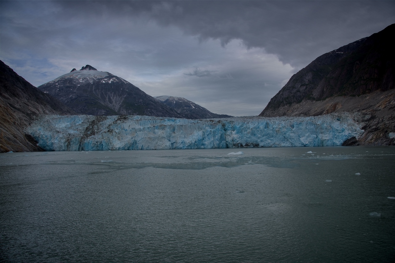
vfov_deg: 53.2
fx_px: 263
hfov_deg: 73.7
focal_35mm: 24
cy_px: 132
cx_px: 198
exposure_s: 1/200
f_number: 9
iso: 100
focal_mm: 24
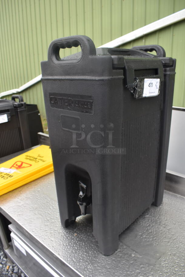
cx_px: 92
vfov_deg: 67.3
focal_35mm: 27
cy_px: 138
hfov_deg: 48.0
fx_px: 208
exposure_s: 1/160
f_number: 5.6
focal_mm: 18
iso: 200
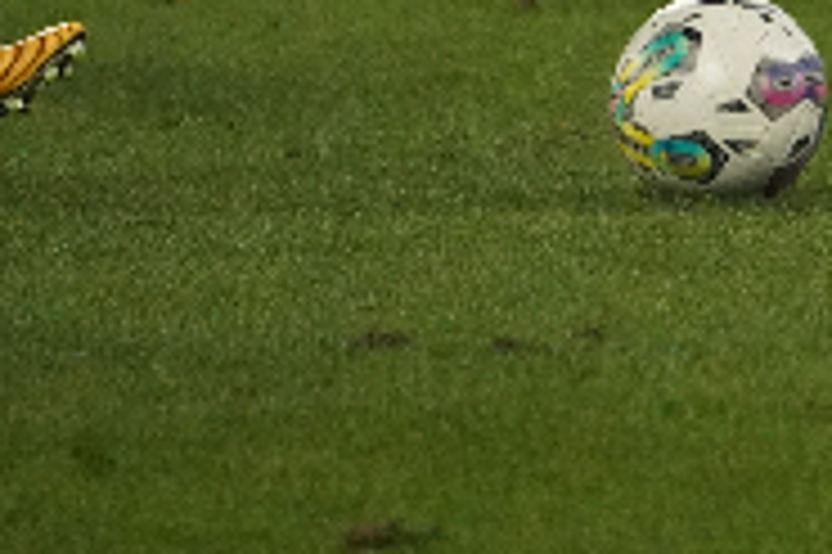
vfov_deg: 0.8
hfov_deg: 1.2
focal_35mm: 1733
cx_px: 1493
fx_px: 40015
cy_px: -583
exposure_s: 1/2000
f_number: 5.6
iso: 10000
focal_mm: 400
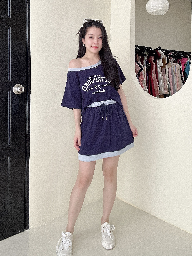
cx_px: 97
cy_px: 126
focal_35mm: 24
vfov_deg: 71.6
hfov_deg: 56.8
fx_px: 177
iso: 80
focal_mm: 2.69
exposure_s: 1/67
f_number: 1.9
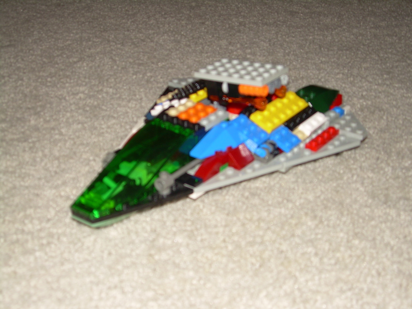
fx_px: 678
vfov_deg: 25.7
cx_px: 206
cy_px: 154
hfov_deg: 33.8
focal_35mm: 57
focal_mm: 9.6
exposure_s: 1/60
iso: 50
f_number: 3.3
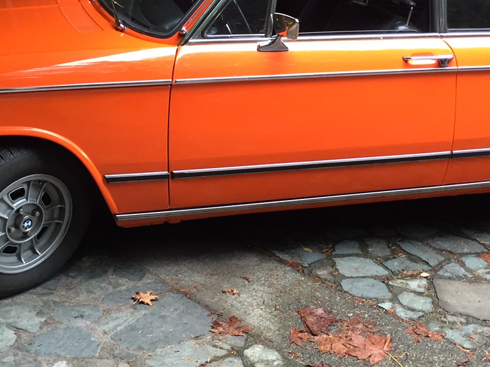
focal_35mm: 63
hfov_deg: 30.7
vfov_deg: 22.8
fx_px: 892
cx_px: 291
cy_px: 55
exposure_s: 1/30
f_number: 2.2
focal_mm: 4.15
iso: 40
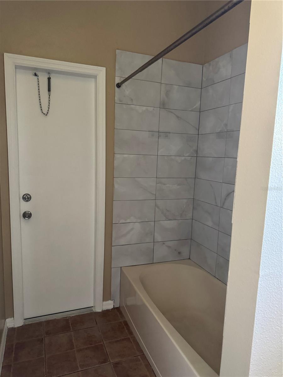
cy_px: 188
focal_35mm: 24
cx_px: 142
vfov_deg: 71.6
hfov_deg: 56.8
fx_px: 262
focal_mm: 6.76
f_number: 1.78
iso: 500
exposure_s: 1/60
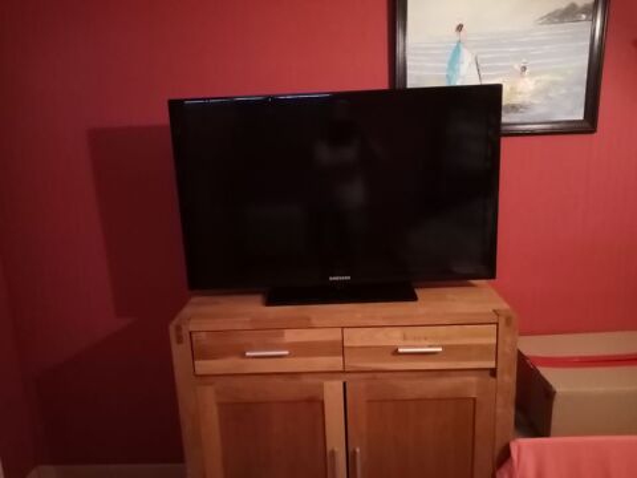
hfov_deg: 67.3
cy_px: 239
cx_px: 318
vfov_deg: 53.1
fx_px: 478
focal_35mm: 26
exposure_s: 1/14.3
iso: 1449
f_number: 1.8
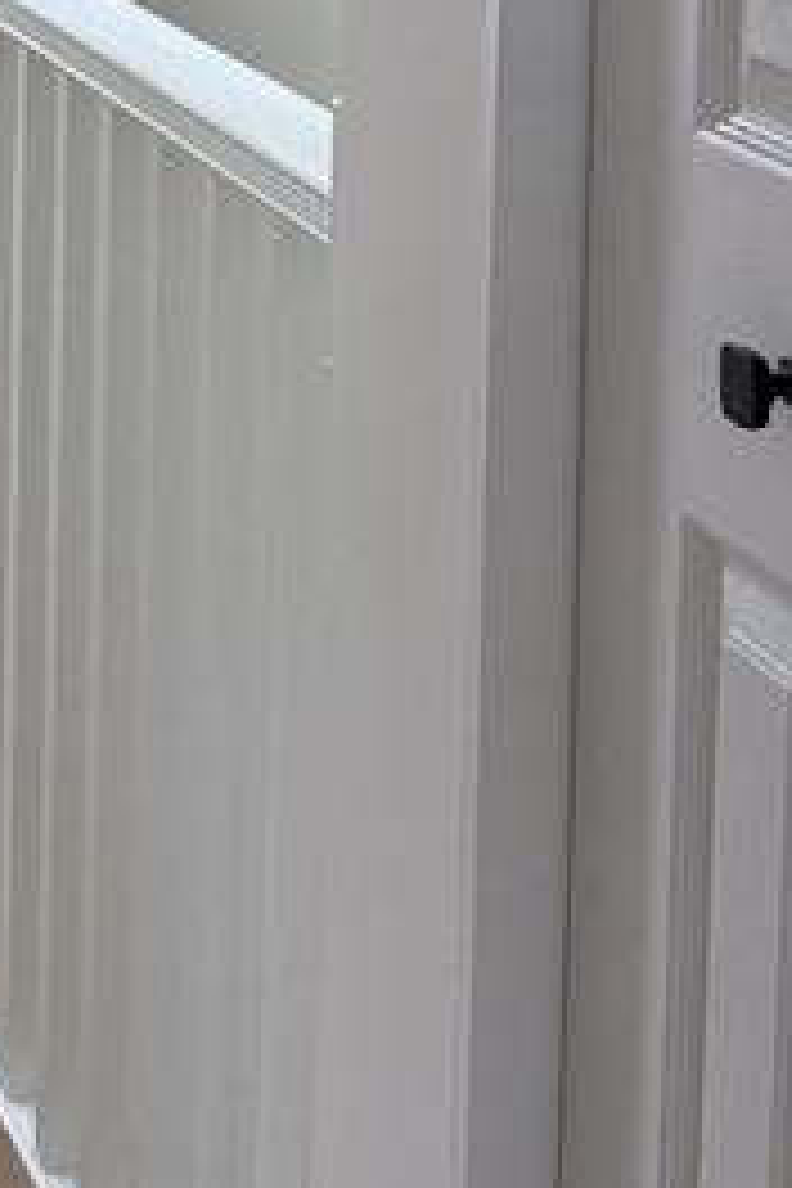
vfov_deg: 18.9
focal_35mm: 102
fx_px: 3366
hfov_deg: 13.1
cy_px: -243
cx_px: -112
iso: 160
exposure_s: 1/240
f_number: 1.78
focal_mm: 6.76
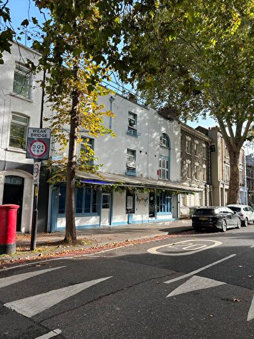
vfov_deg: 67.3
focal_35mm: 26
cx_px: 127
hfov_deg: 53.1
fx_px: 254
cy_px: 170
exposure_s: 1/917
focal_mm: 5.7
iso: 50
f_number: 1.5
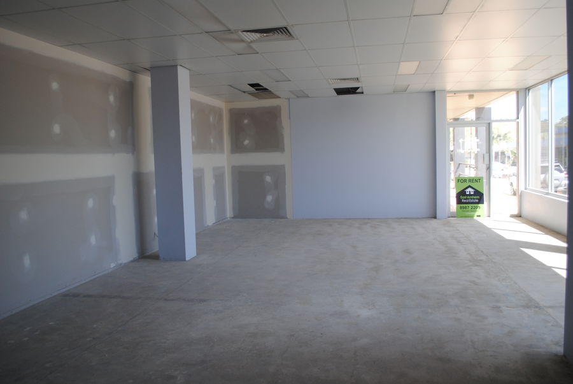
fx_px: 478
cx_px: 286
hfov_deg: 61.9
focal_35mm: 30
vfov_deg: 43.7
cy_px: 192
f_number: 5
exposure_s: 1/100
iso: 200
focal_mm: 20
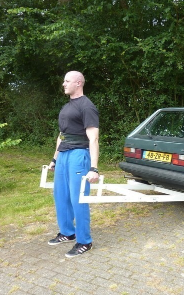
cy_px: 147
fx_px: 289
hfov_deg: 33.8
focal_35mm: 36
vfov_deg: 54.0
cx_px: 158
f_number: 3.3
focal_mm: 4.1
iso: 100
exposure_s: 1/100
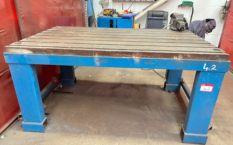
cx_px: 115
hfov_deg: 66.5
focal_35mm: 28
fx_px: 178
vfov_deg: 44.5
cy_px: 81
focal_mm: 5.7
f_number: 1.5
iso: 640
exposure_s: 1/37
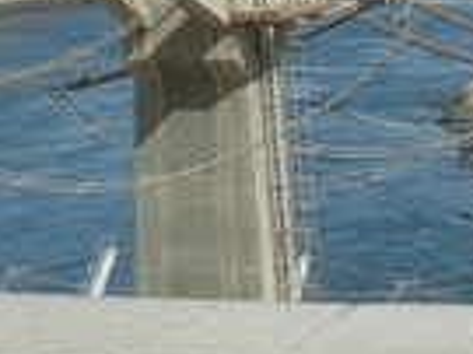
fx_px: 2307
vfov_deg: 8.6
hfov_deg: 11.5
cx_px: 540
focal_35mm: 169
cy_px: -105
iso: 50
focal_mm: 7.8
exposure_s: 1/520
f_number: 4.8
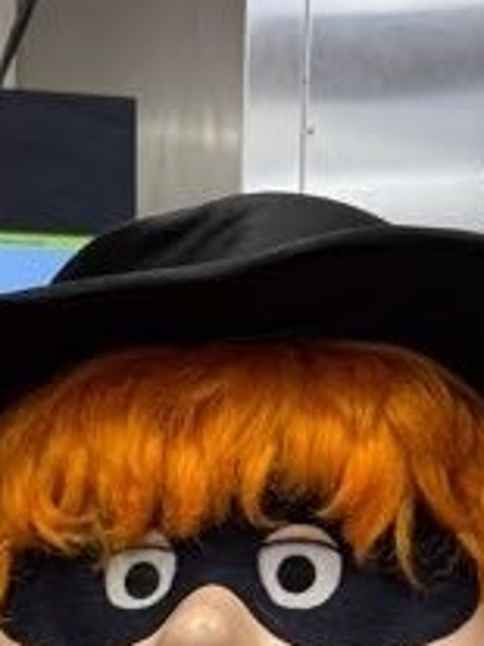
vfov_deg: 18.7
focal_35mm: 97
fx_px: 1810
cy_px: 864
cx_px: -101
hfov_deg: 14.7
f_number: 1.78
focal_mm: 6.76
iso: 100
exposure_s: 1/60
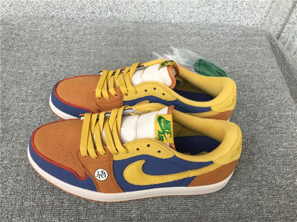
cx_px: 148
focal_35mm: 31
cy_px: 111
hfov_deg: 58.4
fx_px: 266
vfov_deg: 45.4
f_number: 2.4
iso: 40
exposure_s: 1/33
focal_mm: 3.3
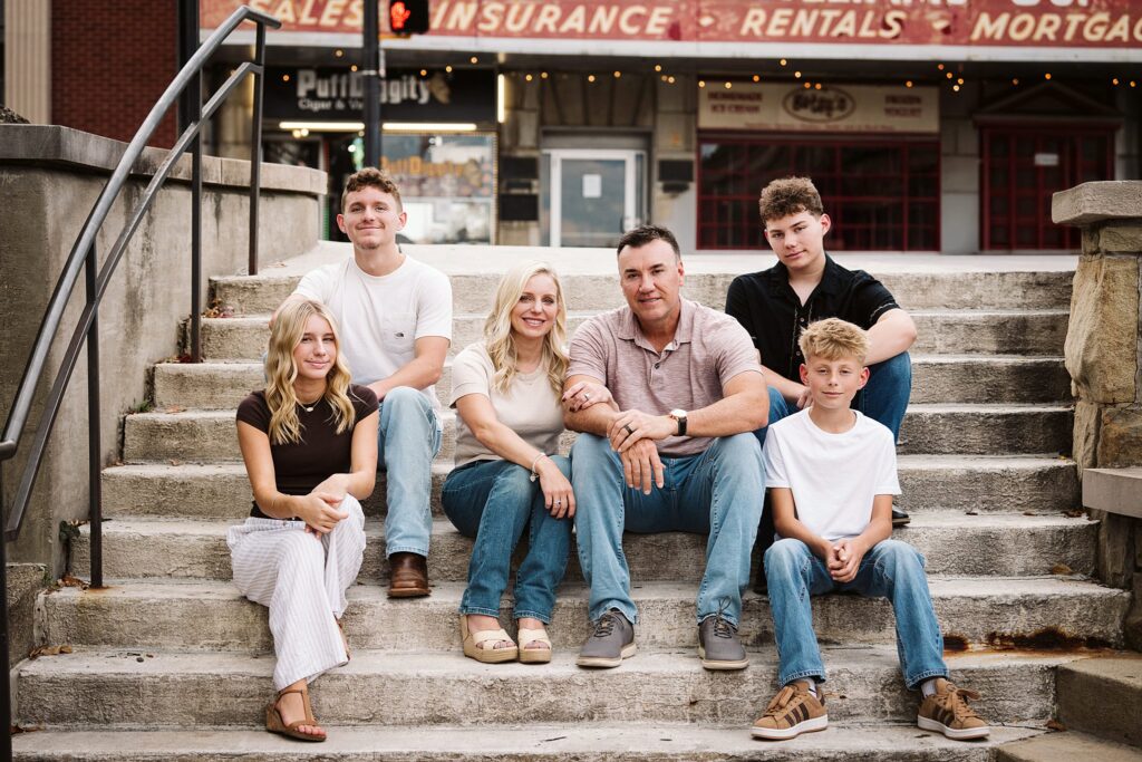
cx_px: 571
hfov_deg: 28.8
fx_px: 2221
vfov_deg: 19.5
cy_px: 381
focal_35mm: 70
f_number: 4
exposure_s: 1/500
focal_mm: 70
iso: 400
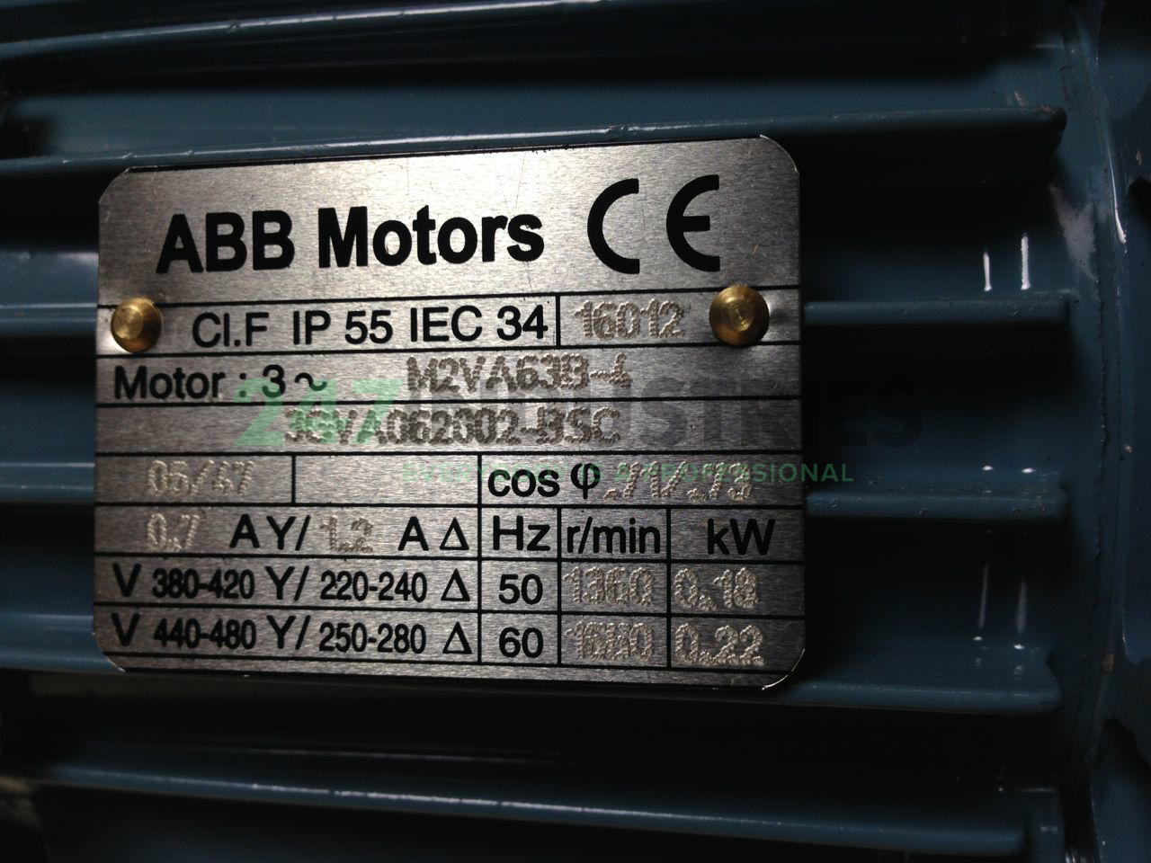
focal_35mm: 33
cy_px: 432
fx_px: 1097
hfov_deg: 55.4
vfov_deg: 42.9
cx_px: 576
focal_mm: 4.12
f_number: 2.4
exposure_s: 1/60
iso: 50
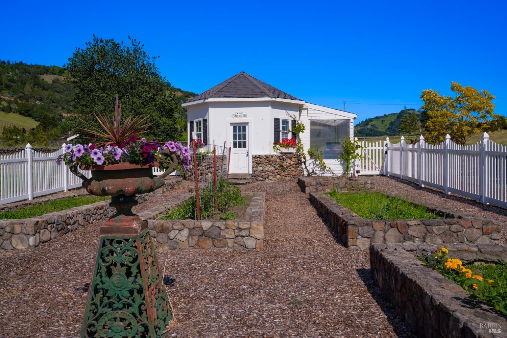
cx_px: 254
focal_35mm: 33
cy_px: 169
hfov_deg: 57.2
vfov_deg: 40.0
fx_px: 465
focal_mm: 33
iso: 100
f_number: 9
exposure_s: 1/400
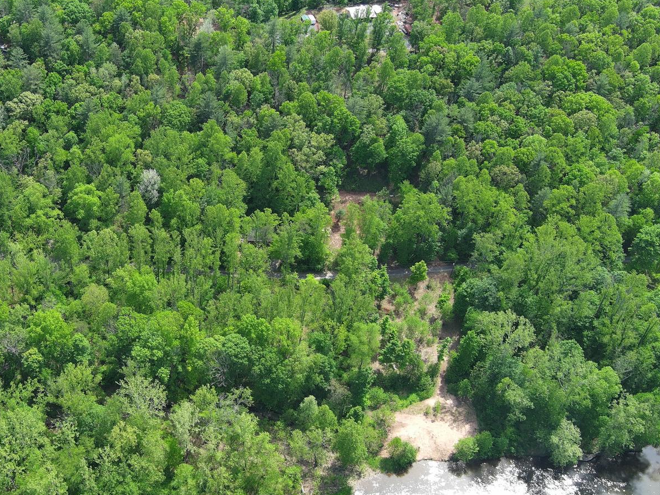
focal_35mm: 48
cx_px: 190
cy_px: 293
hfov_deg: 38.9
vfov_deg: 30.2
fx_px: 915
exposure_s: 1/294
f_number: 2.8
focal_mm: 10.57
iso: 100
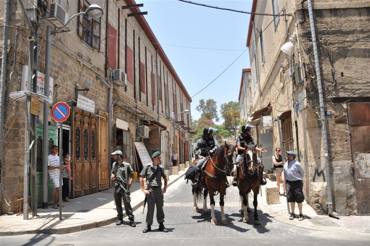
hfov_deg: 67.4
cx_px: 185
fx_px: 277
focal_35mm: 27
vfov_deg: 47.8
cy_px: 123
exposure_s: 1/1600
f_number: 5
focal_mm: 18
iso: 400
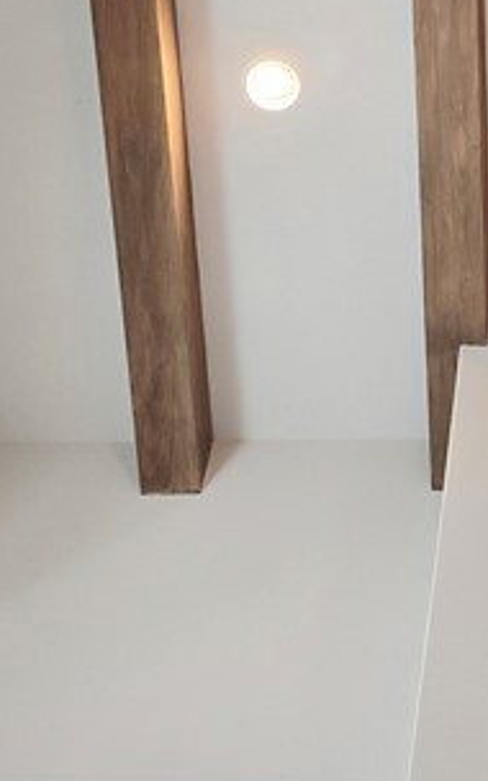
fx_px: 1745
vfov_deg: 23.7
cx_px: 650
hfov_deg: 15.1
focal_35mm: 82
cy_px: -75
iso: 100
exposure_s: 1/120
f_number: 1.7
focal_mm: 6.3
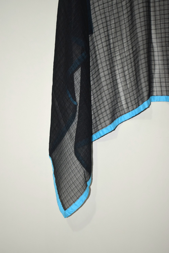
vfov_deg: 33.4
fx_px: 422
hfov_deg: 22.6
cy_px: 126
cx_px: 84
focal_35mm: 60
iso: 800
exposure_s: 1/80
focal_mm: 40
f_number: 4.8
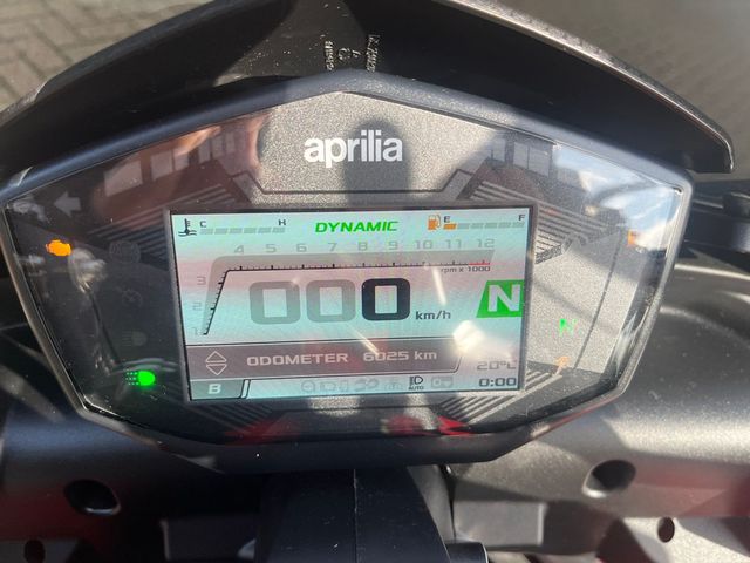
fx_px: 563
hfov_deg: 67.3
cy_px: 282
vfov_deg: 53.1
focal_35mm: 26
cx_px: 375
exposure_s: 1/499
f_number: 1.6
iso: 50
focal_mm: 5.1
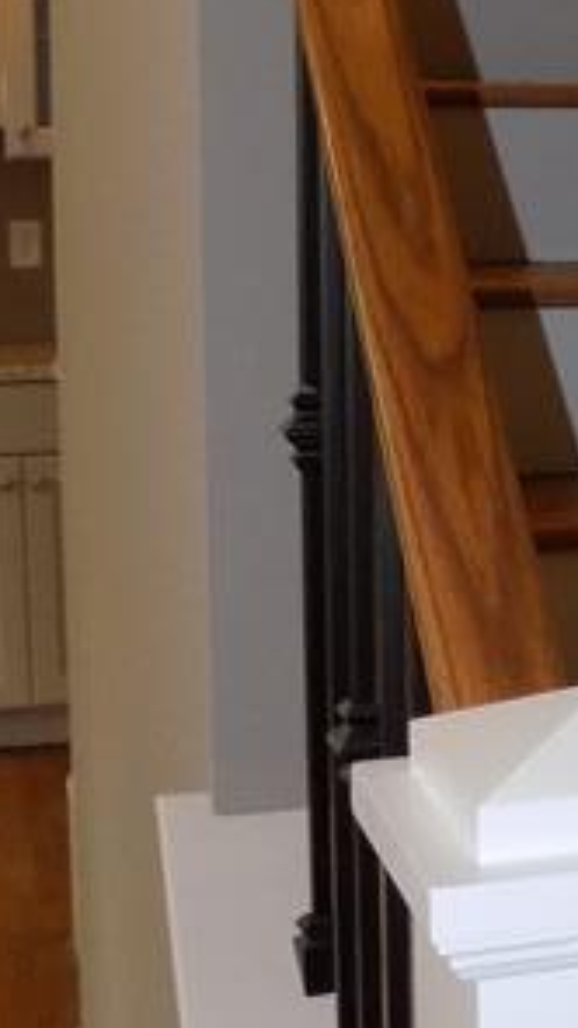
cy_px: 425
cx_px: 1097
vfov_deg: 24.4
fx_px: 2370
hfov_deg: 12.5
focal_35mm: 87
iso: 200
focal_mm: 4
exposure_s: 1/30
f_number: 3.1
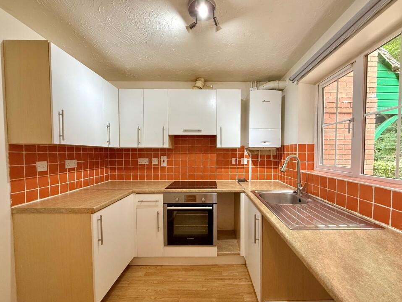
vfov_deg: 81.6
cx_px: 215
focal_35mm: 15
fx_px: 174
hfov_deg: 98.0
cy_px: 161
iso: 250
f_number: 2.2
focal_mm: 2.22
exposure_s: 1/100
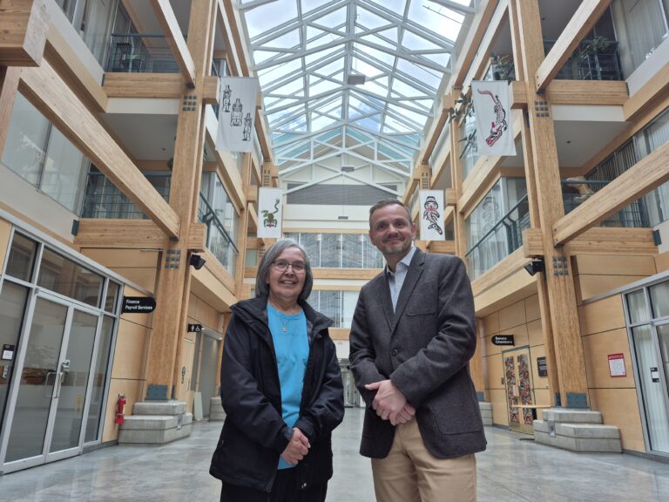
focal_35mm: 23
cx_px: 334
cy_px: 251
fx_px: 445
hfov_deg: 73.9
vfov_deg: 58.9
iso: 25
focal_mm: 5.4
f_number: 1.8
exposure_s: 1/311
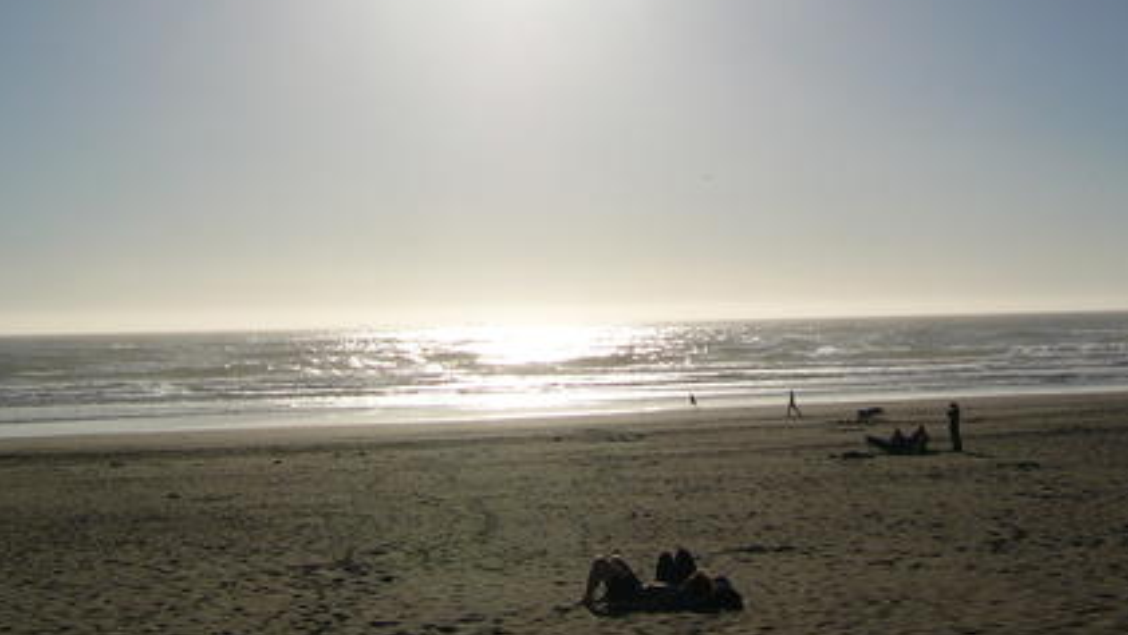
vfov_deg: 20.6
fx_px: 1735
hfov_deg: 35.9
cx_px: 461
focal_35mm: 58
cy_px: 171
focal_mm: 5.8
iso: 50
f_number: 8
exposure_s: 1/1300
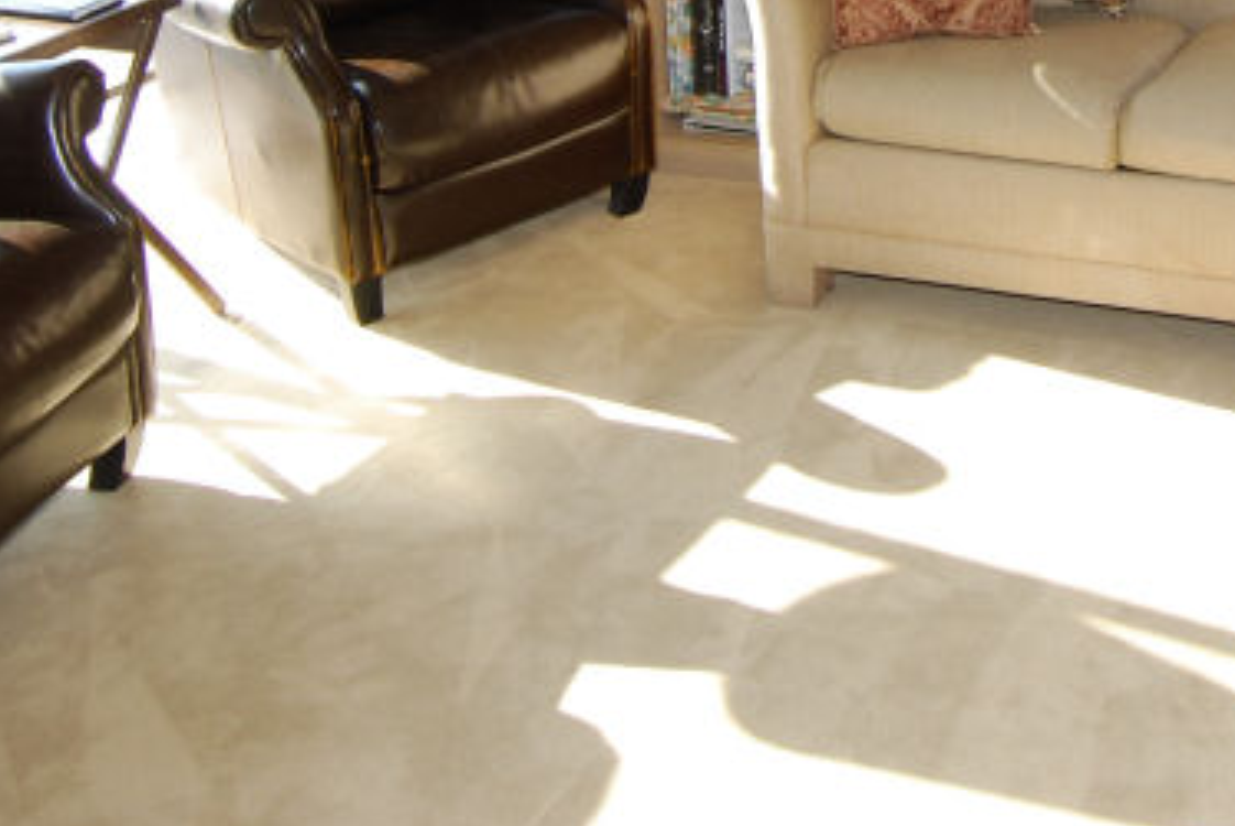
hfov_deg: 36.0
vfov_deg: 22.7
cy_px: -246
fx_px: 1832
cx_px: 994
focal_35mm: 53
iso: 200
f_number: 5.6
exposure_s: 1/125
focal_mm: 13
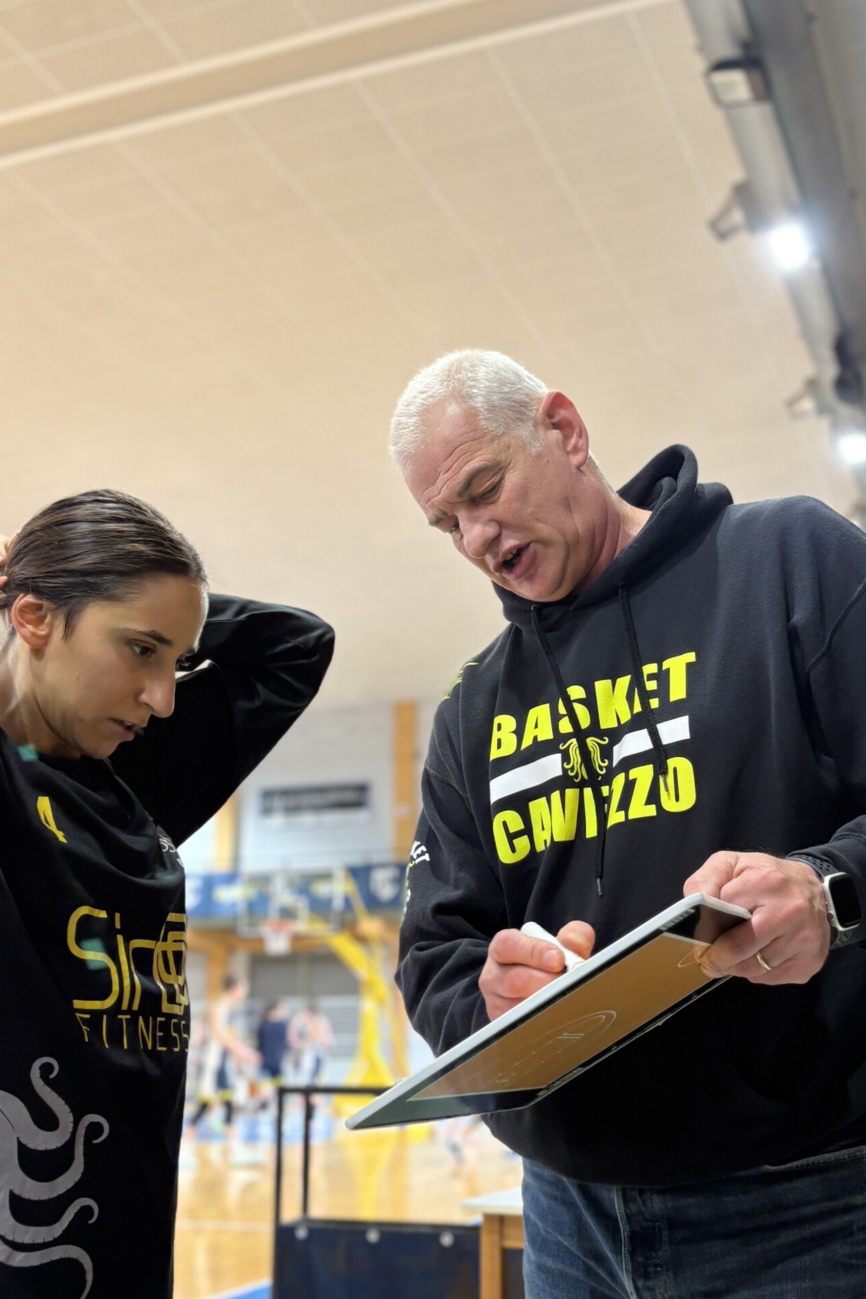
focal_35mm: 41
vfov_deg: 47.4
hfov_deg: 32.6
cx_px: 443
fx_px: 1480
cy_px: 599
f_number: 1.6
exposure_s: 1/50
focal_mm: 5.96
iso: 100
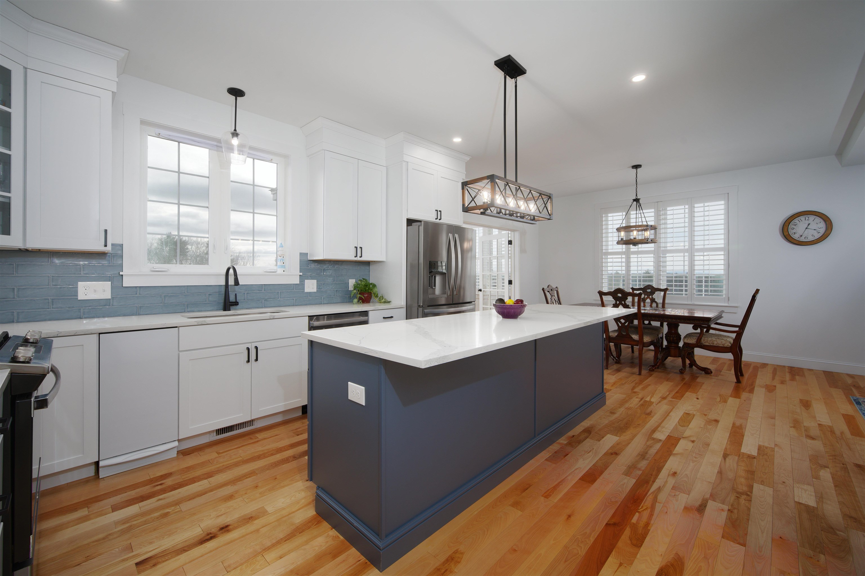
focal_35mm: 15
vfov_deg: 77.3
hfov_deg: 100.4
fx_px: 360
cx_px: 432
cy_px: 288
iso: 320
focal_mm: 15
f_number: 9
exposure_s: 1/100
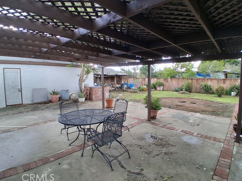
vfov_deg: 71.6
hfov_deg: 87.7
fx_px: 126
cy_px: 88
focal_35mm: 18
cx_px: 126
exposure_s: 1/120
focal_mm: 1.4
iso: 64
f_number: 2.2
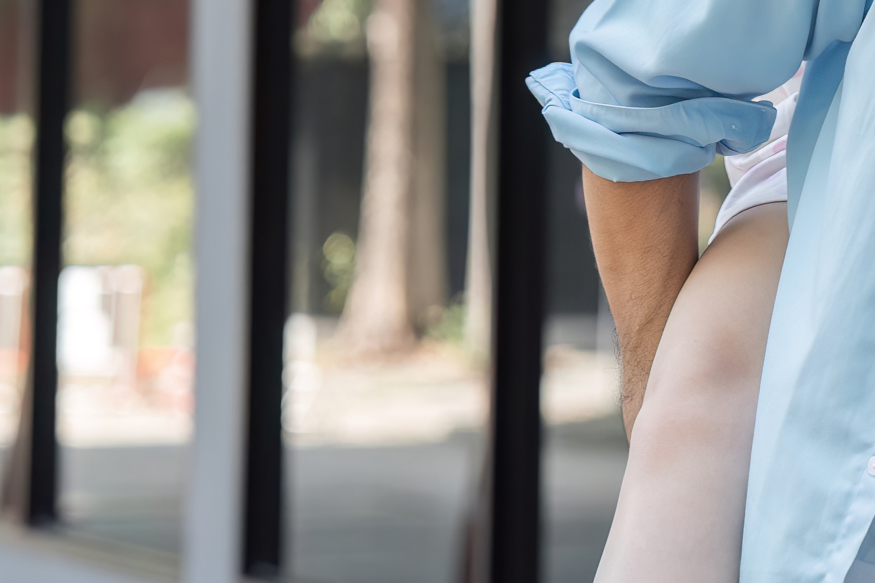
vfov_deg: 5.7
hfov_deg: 8.4
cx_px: 1373
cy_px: -77
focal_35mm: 240
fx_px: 5833
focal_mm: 64
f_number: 2.8
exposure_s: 1/800
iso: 800
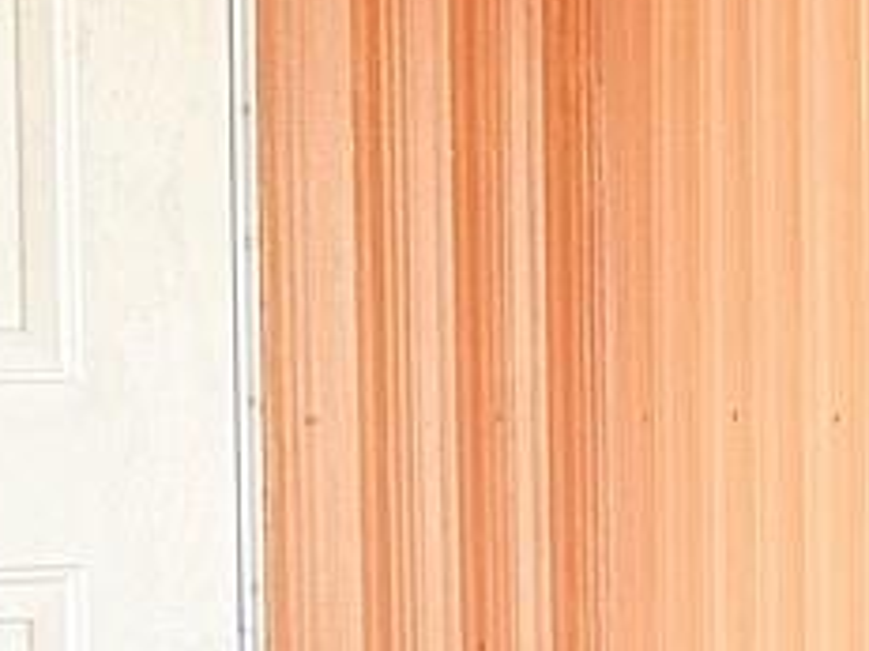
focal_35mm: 97
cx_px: 1147
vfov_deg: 15.1
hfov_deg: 18.7
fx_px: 2434
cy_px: 512
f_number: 2.2
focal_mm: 2.22
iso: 40
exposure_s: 1/159
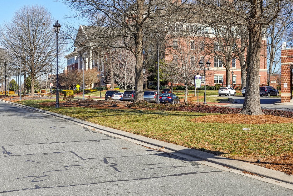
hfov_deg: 41.7
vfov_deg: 28.6
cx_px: 114
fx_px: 383
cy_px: 79
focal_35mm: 47
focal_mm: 35
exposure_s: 1/1250
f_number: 6.3
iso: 400
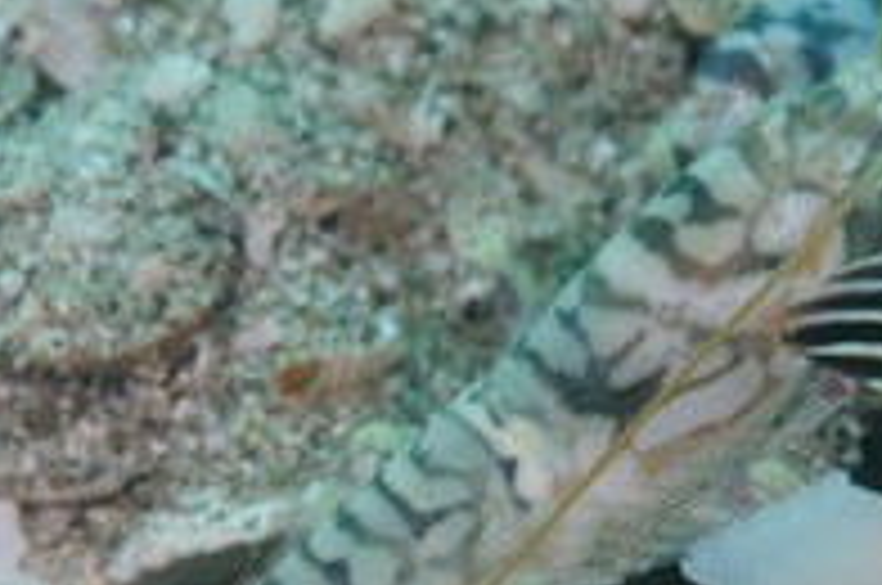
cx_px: 945
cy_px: 407
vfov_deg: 4.0
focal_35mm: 346
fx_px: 8465
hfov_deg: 5.9
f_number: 11
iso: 200
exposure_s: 1/160
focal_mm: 105
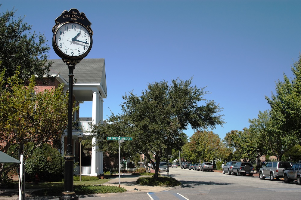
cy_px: 100
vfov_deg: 31.8
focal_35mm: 42
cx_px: 150
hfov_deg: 46.4
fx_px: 351
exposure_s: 1/250
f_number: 8
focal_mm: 28
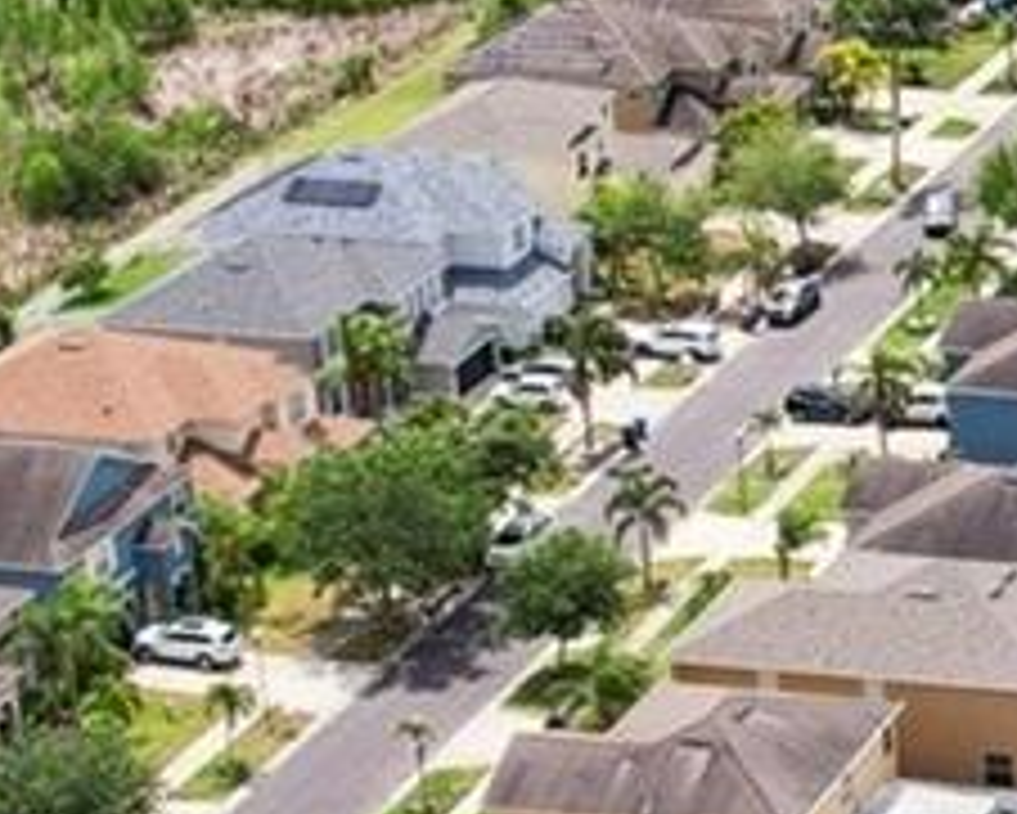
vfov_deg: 10.6
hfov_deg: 12.4
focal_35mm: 146
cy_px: 441
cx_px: 1606
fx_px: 4396
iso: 150
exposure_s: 1/3000
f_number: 2.8
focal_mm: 8.4
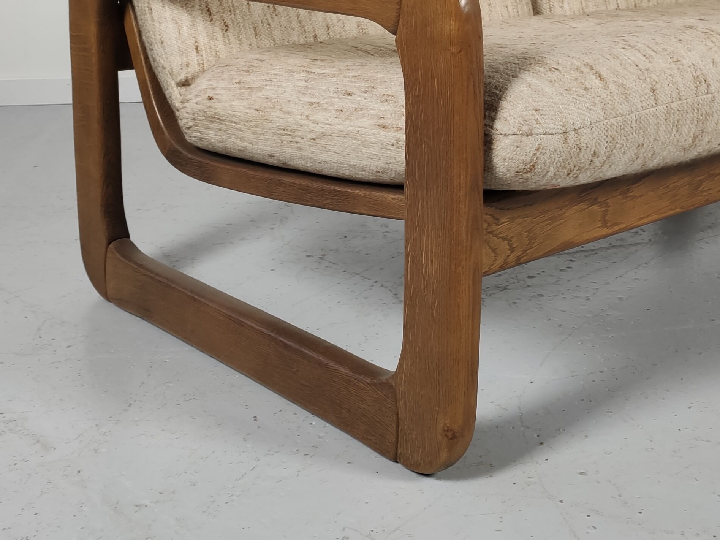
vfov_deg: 24.9
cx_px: 498
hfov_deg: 33.4
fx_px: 1186
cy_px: 56
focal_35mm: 57
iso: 162
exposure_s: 1/100
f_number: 1.75
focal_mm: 4.75
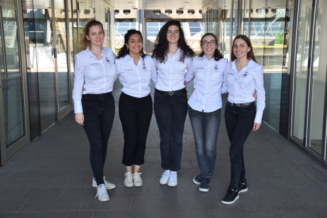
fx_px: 436
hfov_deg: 41.1
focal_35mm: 48
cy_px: 109
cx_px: 164
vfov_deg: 28.1
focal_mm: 32
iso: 200
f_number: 4.5
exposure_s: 1/125
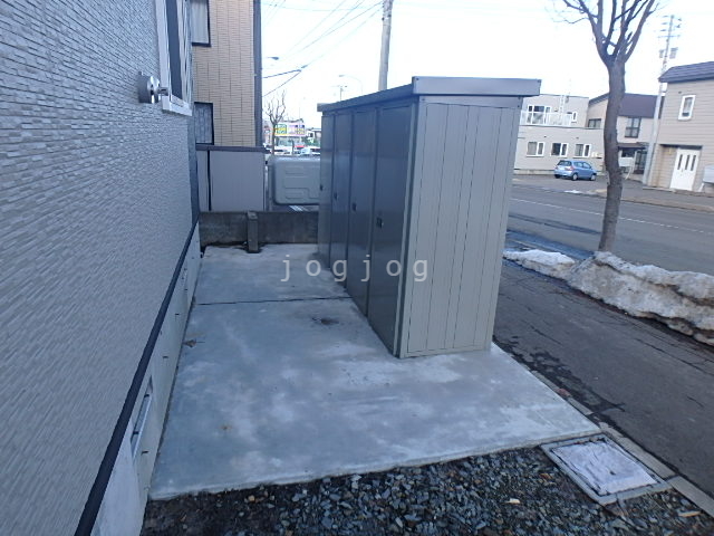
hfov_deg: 79.0
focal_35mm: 21
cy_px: 268
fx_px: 433
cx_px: 357
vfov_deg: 63.4
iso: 125
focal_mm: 3.7
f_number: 3.5
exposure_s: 1/200
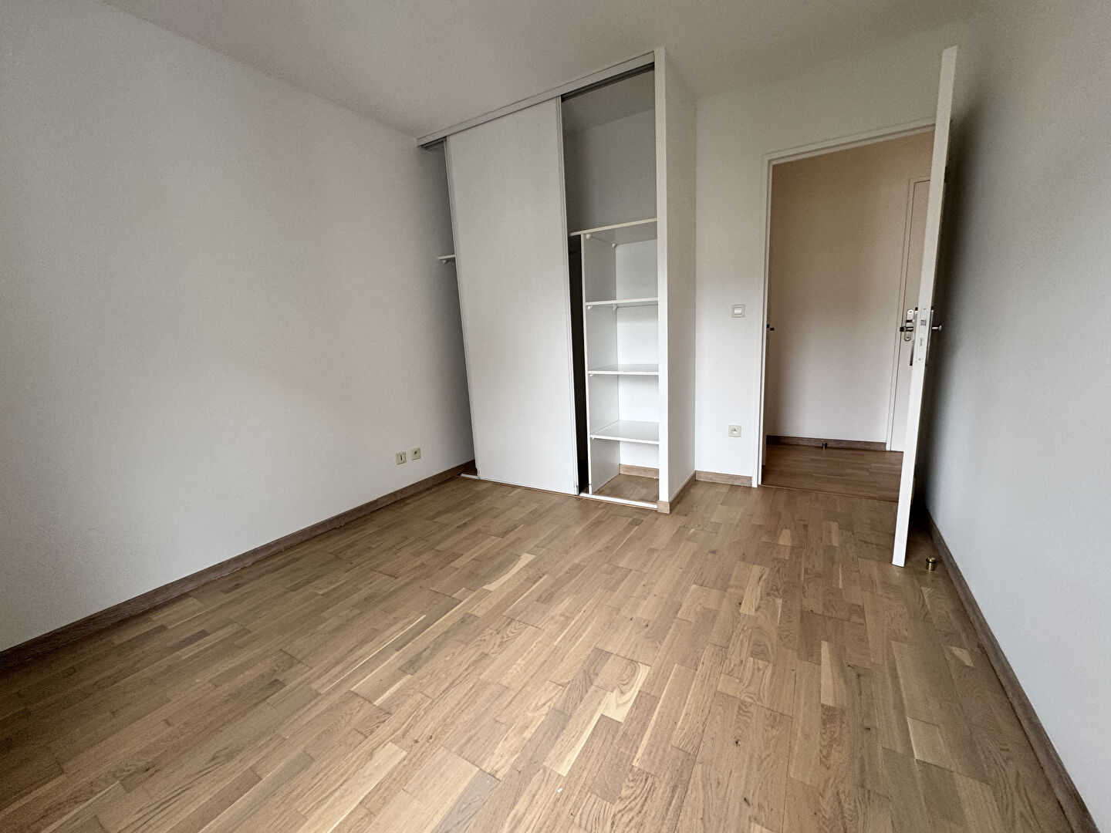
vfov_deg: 85.7
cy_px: 416
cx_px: 556
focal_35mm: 14
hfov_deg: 102.1
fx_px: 449
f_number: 2.2
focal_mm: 2.22
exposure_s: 1/99
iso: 125
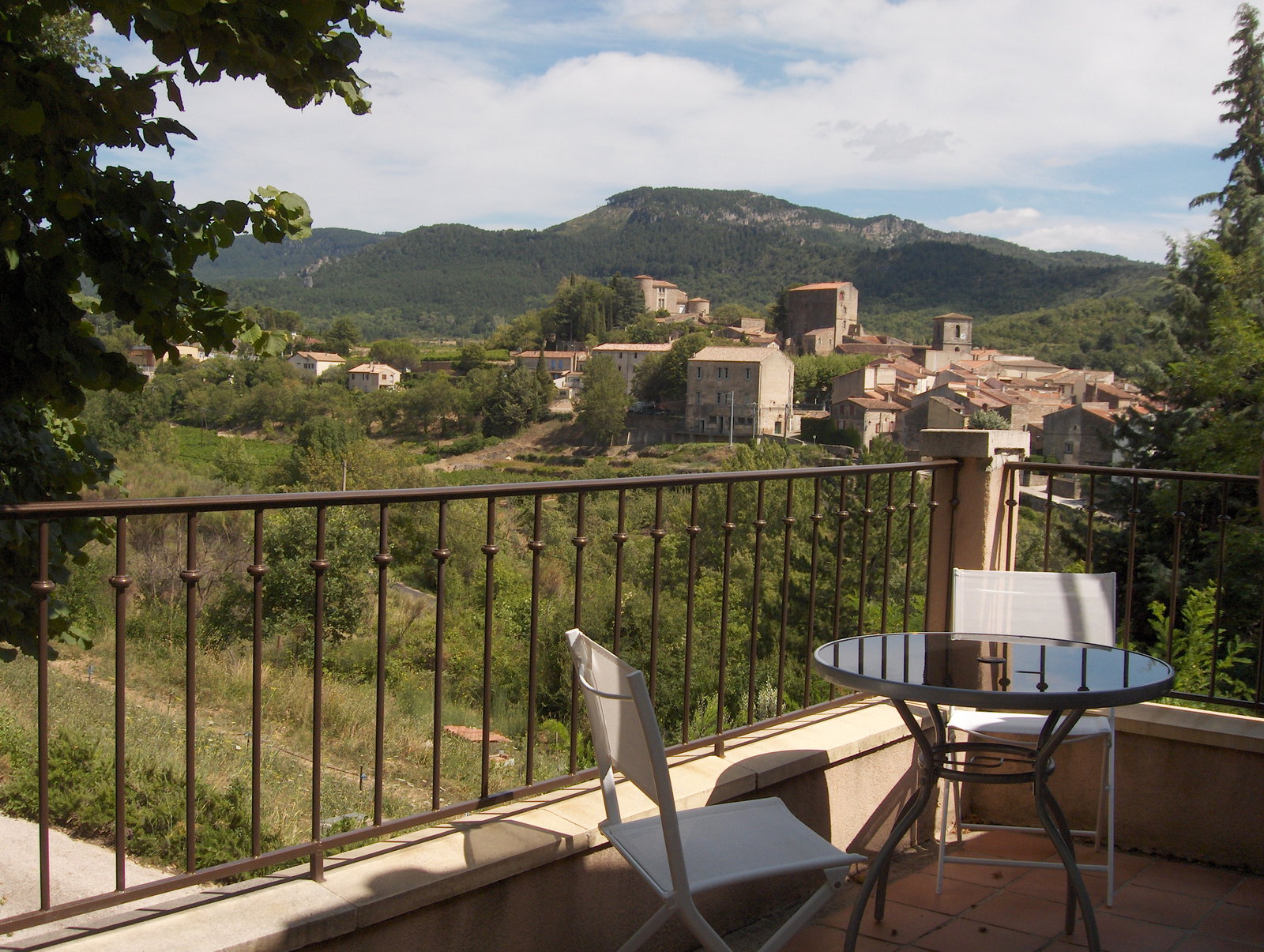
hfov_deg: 47.8
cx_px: 632
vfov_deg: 36.9
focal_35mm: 39
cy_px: 476
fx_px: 1426
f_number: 4.8
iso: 100
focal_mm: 8
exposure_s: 1/758
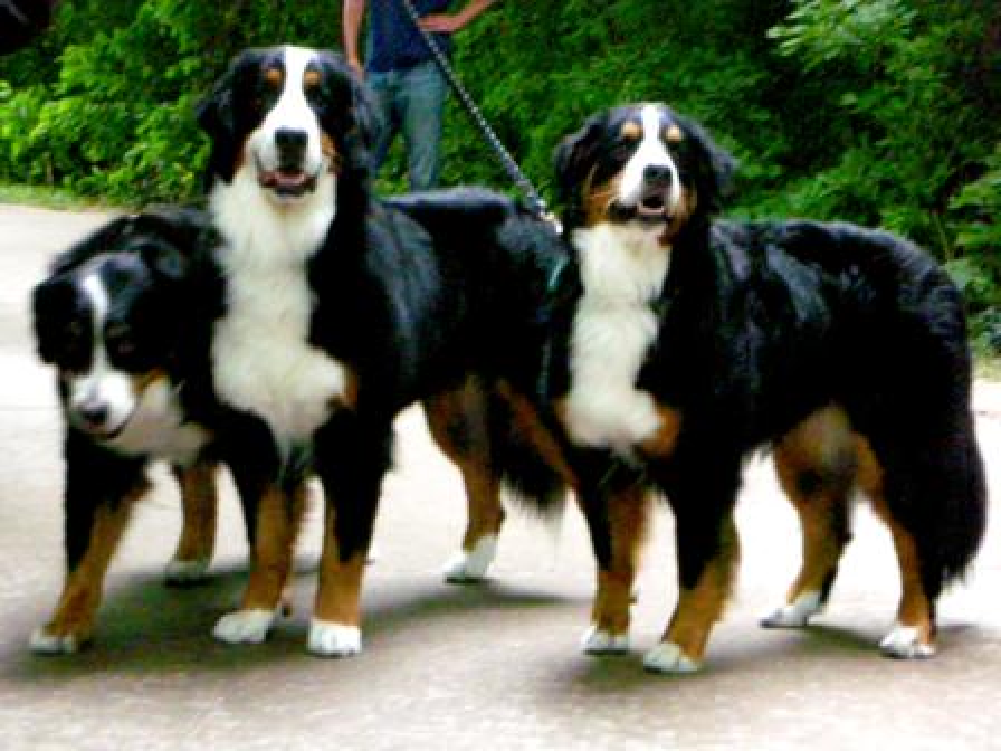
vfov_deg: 14.1
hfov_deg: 18.7
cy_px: 376
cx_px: 500
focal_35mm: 105
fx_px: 3036
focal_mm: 17.4
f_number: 5
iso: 1600
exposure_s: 1/51
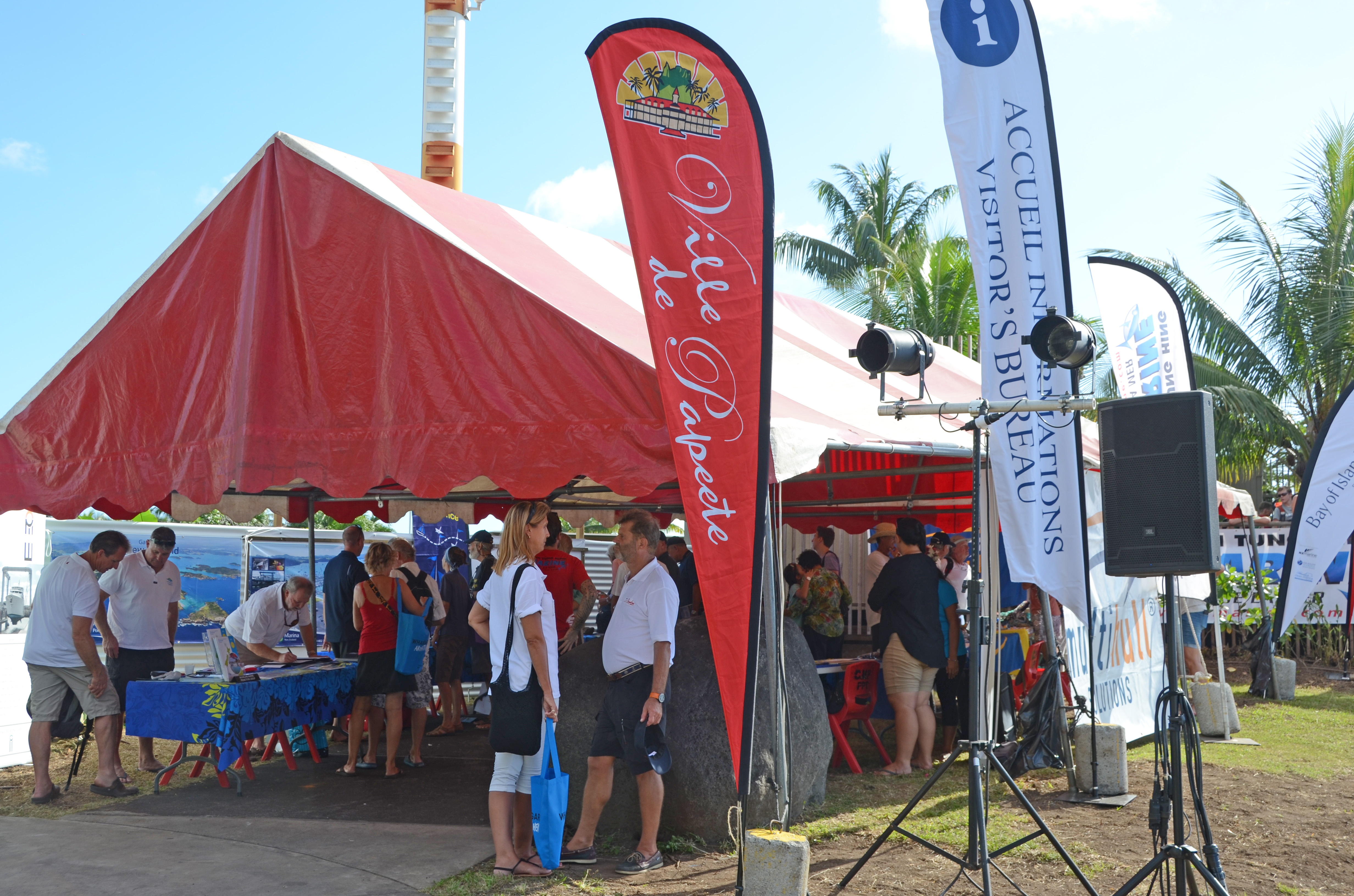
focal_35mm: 40
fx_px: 1520
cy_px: 448
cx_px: 677
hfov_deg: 48.0
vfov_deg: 32.9
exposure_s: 1/200
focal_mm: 27
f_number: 7.1
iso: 100
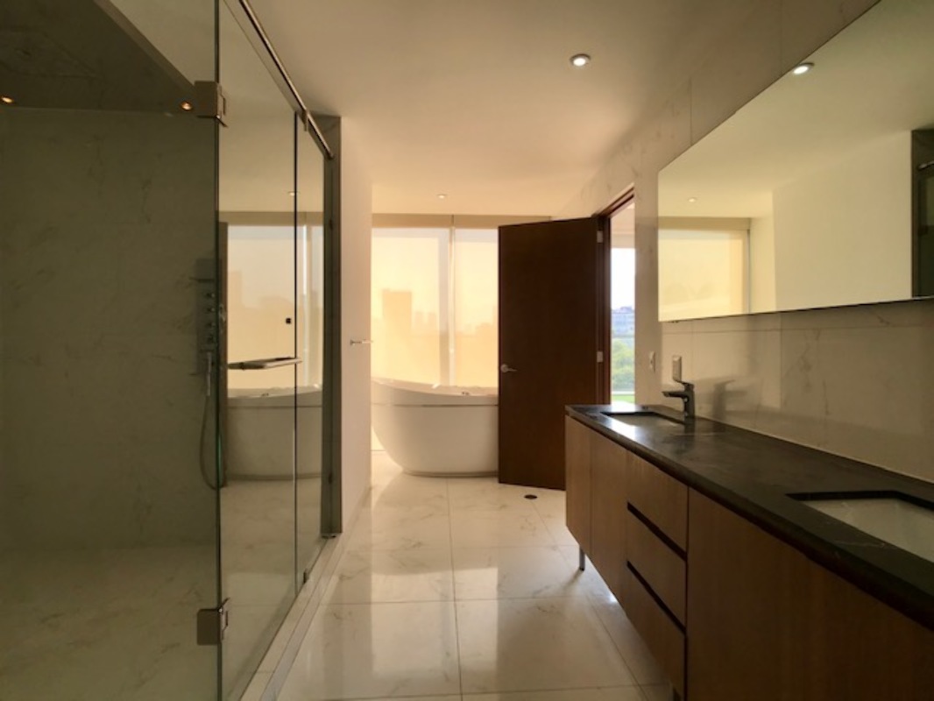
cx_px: 467
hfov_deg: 63.4
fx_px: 756
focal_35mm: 28
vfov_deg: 49.8
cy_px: 350
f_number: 1.8
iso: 20
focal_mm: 3.99
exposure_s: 1/439
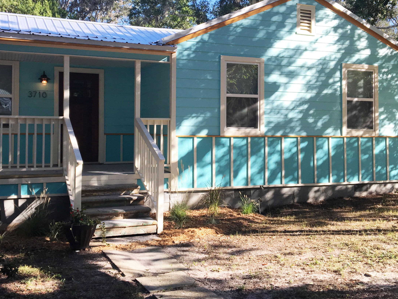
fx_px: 460
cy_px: 119
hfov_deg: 46.7
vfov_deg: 35.8
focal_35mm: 40
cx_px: 173
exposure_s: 1/582
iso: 25
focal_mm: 4.15
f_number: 2.2
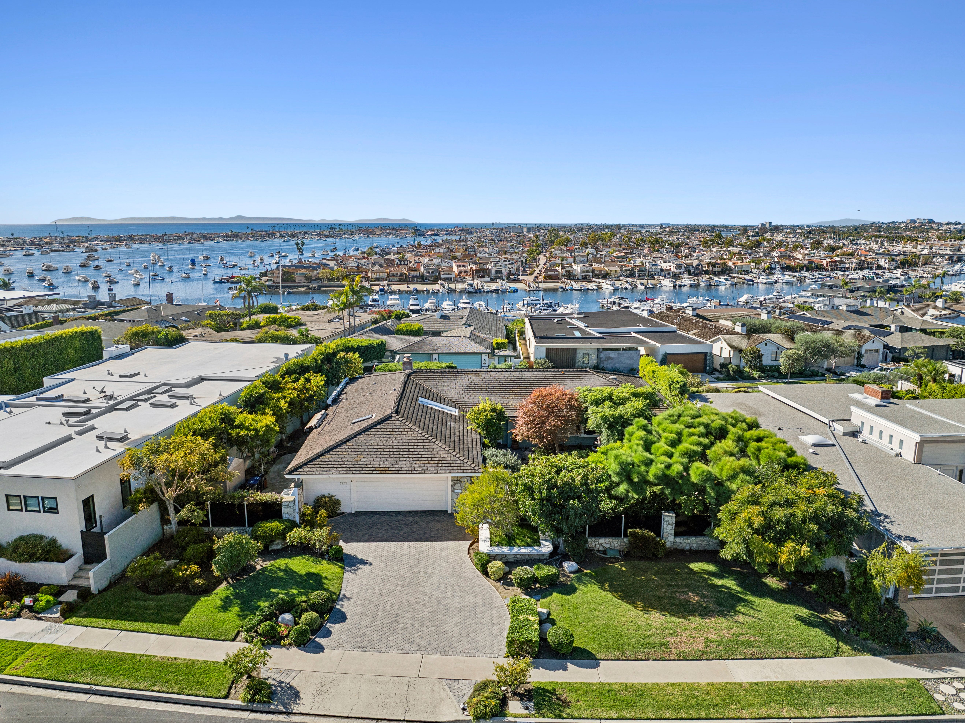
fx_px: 669
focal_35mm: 24
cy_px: 362
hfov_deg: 71.6
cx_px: 482
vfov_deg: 56.8
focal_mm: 12.3
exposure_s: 1/120
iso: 160
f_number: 2.8
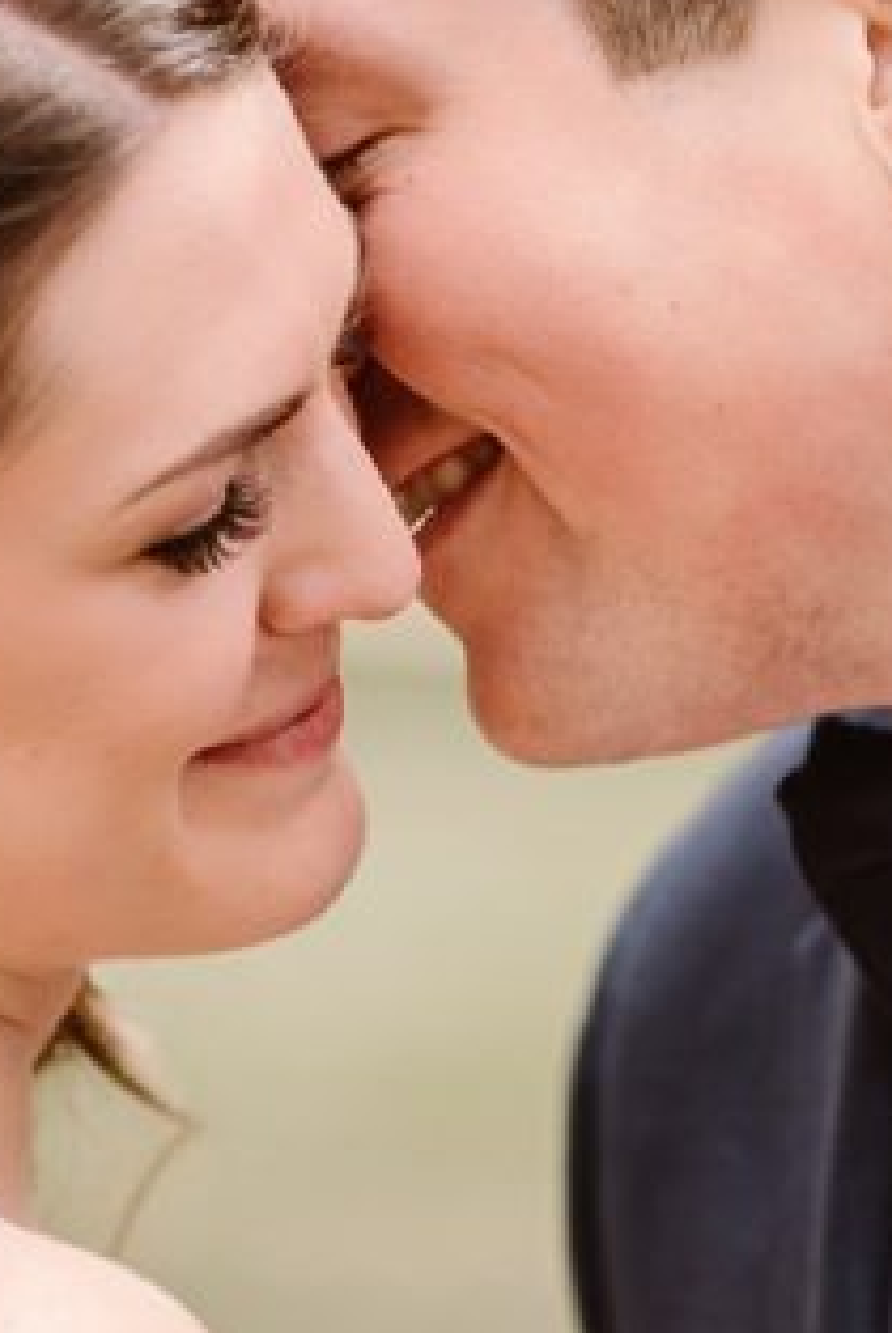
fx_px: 10272
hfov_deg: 5.0
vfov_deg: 7.4
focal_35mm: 277
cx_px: 845
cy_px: 607
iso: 200
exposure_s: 1/1600
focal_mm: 85
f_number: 2.2
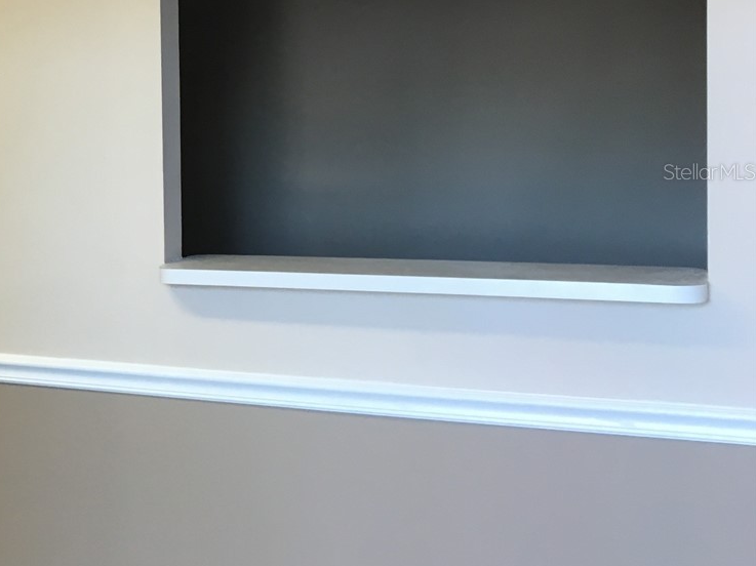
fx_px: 1375
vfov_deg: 23.1
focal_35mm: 63
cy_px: 171
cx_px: -61
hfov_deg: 28.2
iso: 64
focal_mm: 4.15
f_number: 2.2
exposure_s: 1/30
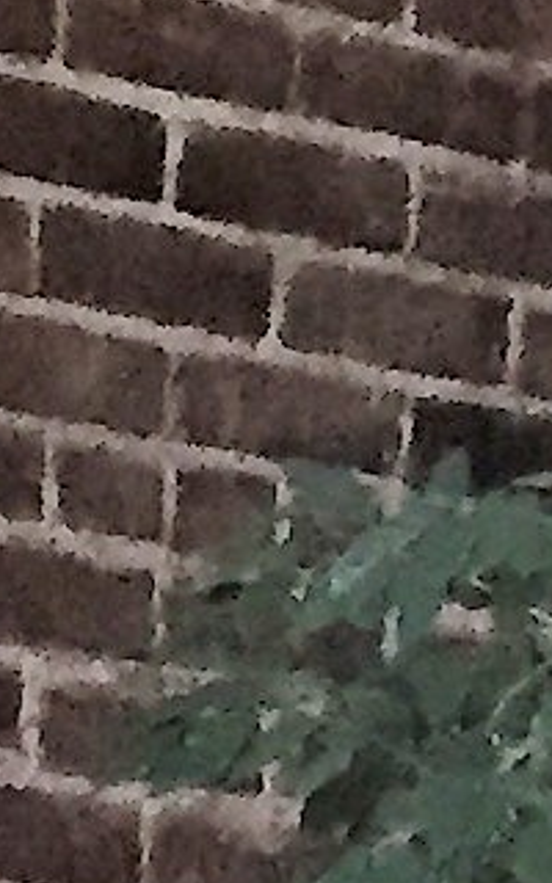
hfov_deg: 4.1
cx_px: -455
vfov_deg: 6.1
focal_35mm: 314
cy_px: 2875
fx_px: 7558
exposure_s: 1/30
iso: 160
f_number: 2.2
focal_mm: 4.15
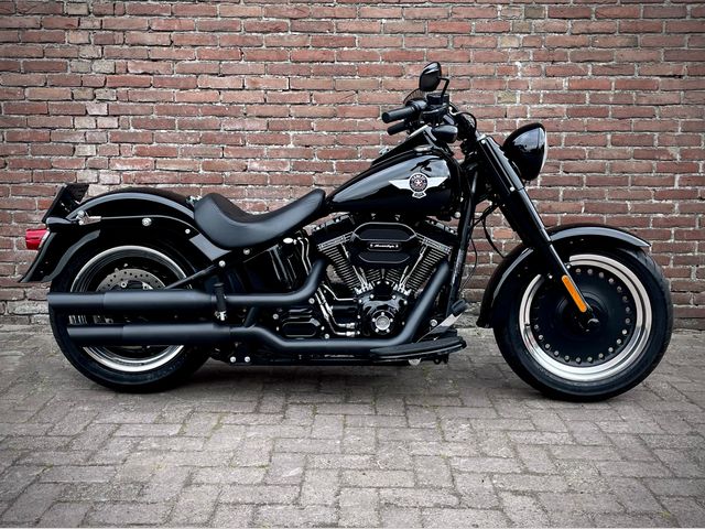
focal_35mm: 26
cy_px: 264
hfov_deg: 67.3
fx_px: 530
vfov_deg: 53.1
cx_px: 352
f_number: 1.6
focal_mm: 4.2
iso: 32
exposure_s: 1/279
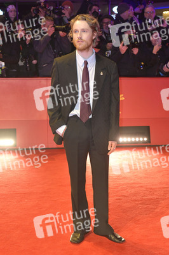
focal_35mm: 48
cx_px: 84
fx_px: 339
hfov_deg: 28.0
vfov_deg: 41.1
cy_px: 128
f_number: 5.6
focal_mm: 48
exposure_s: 1/250
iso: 1600
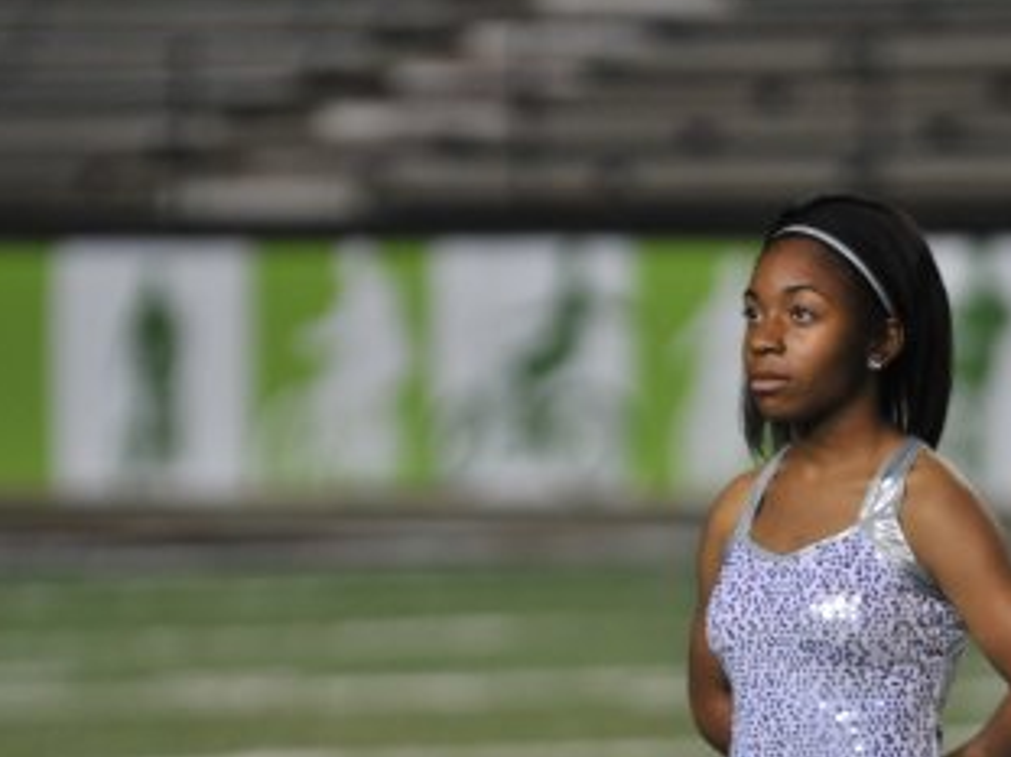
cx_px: 629
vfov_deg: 2.7
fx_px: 16232
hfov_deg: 3.6
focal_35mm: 556
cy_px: 851
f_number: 2.8
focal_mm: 200
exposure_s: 1/400
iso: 800
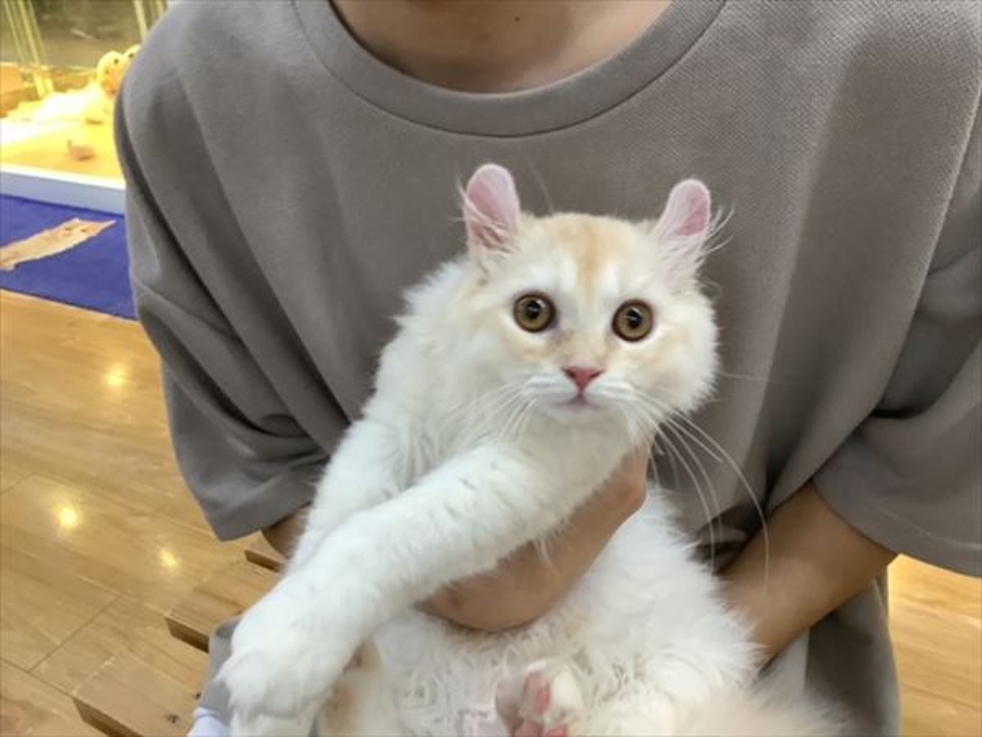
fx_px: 879
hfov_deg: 58.4
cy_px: 368
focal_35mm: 31
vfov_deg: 45.4
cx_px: 491
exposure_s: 1/60
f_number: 2.4
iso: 160
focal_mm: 3.3
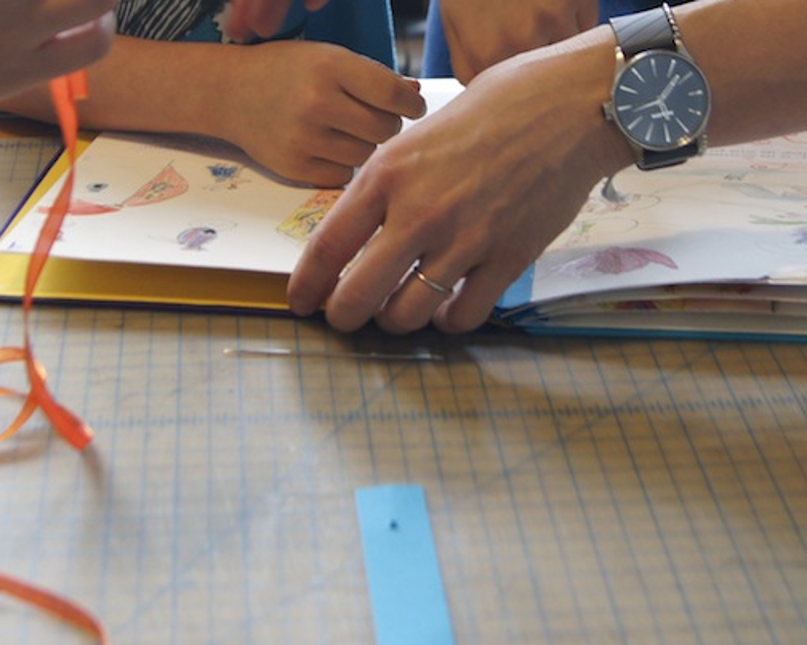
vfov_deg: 17.5
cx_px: 420
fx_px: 2078
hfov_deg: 22.0
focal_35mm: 87
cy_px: 116
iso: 400
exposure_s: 1/50
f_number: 4.5
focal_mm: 26
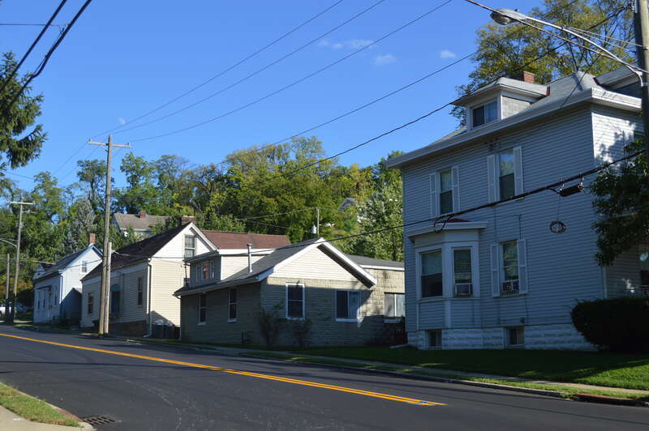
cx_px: 324
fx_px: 838
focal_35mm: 46
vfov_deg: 28.9
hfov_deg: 42.4
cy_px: 216
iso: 100
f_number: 8
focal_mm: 31
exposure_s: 1/250
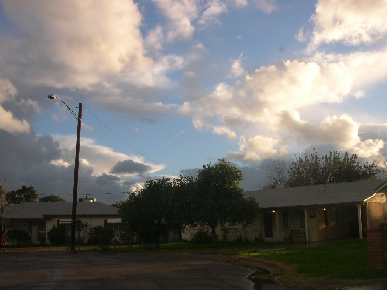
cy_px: 145
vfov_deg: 37.7
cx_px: 194
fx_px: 425
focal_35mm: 38
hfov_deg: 49.0
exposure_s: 1/93.7
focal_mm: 8
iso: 100
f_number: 7.6
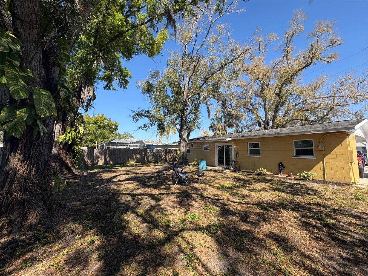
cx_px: 184
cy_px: 138
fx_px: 149
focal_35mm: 14
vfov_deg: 85.7
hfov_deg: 102.1
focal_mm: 2.22
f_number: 2.2
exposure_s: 1/1020
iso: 40
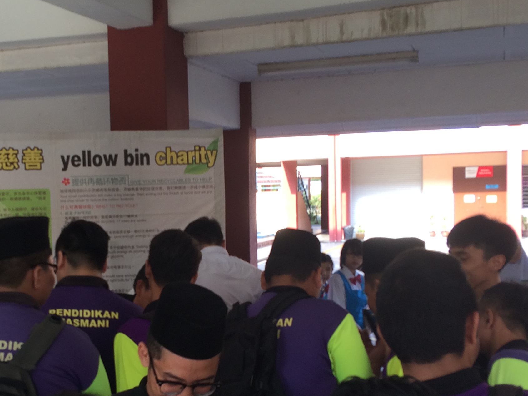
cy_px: 246
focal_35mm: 56
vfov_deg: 26.0
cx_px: 145
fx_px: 854
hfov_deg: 33.8
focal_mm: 4.15
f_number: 2.2
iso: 32
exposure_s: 1/129
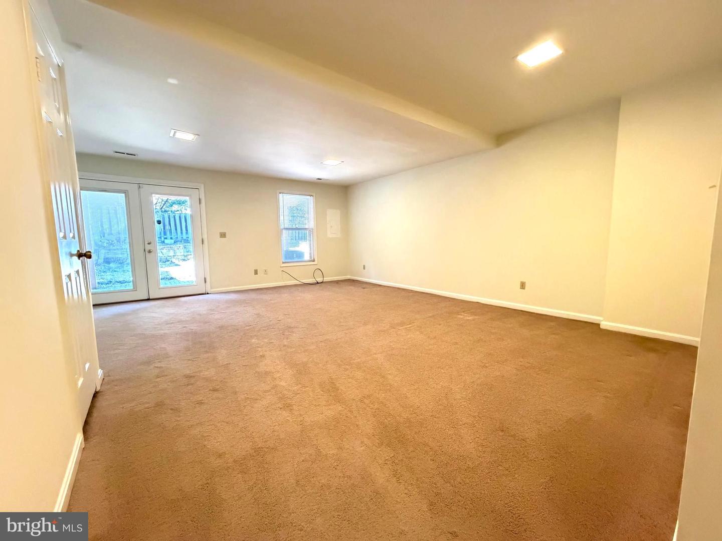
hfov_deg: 102.1
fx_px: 292
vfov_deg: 85.7
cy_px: 270
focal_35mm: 14
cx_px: 361
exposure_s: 1/60
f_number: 2.2
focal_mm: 2.22
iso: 1250
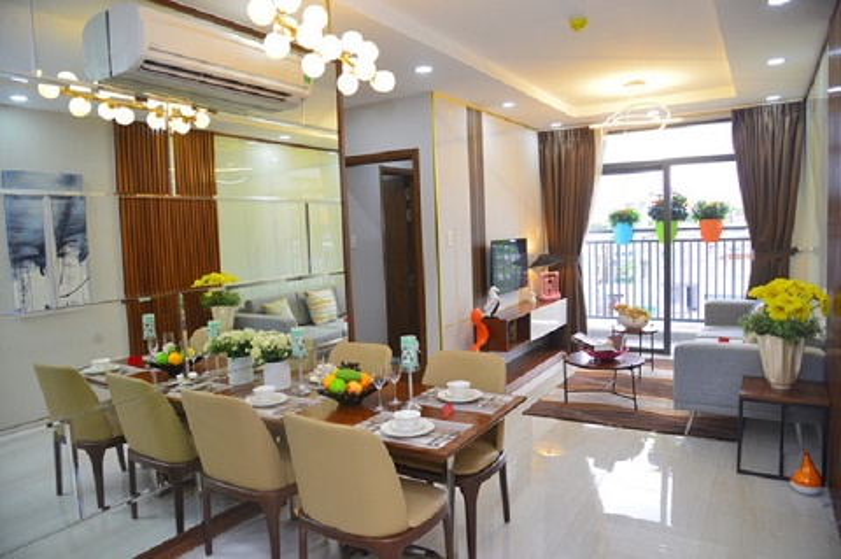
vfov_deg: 53.0
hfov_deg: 73.8
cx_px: 420
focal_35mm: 24
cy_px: 280
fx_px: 560
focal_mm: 24
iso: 400
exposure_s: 1/40
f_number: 5
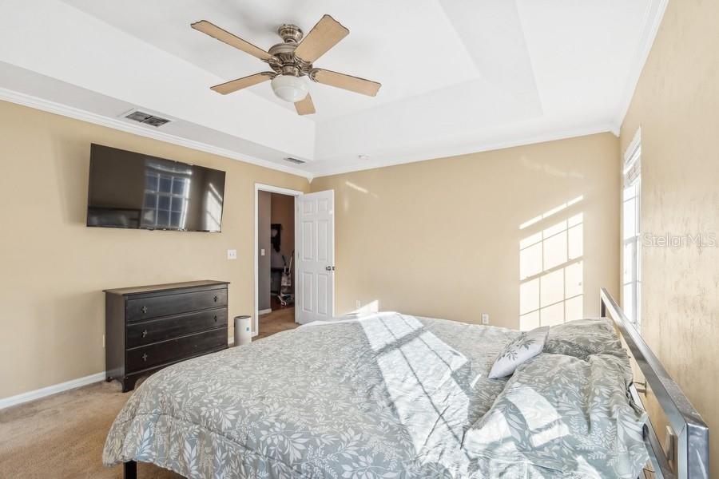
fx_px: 300
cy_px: 240
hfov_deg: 100.4
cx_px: 360
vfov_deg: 77.3
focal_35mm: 15
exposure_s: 1/60
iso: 200
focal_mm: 10
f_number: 8
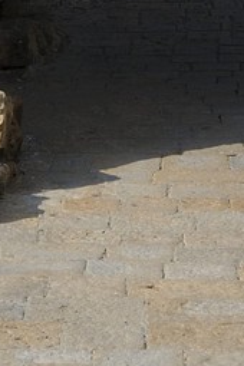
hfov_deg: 6.4
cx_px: 350
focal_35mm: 213
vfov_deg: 8.2
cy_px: -735
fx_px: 2165
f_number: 10
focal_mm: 34
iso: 200
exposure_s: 1/200
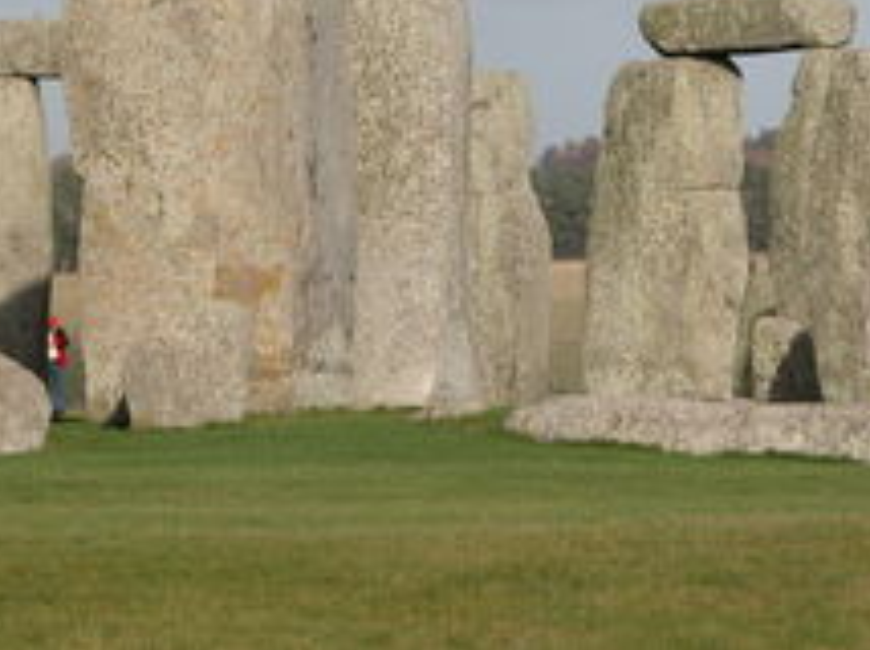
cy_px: 45
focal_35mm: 324
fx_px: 8134
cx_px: 520
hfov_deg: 6.1
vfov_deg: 4.6
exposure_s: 1/417
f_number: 6.3
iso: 100
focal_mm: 44.7
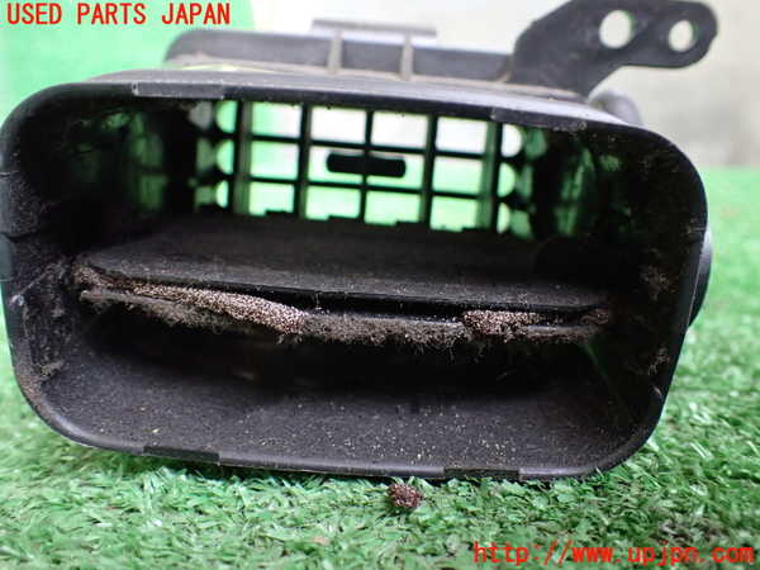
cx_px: 380
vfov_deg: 46.8
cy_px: 285
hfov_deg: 60.0
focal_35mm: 30
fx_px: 659
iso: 800
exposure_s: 1/60
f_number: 2.3
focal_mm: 5.4
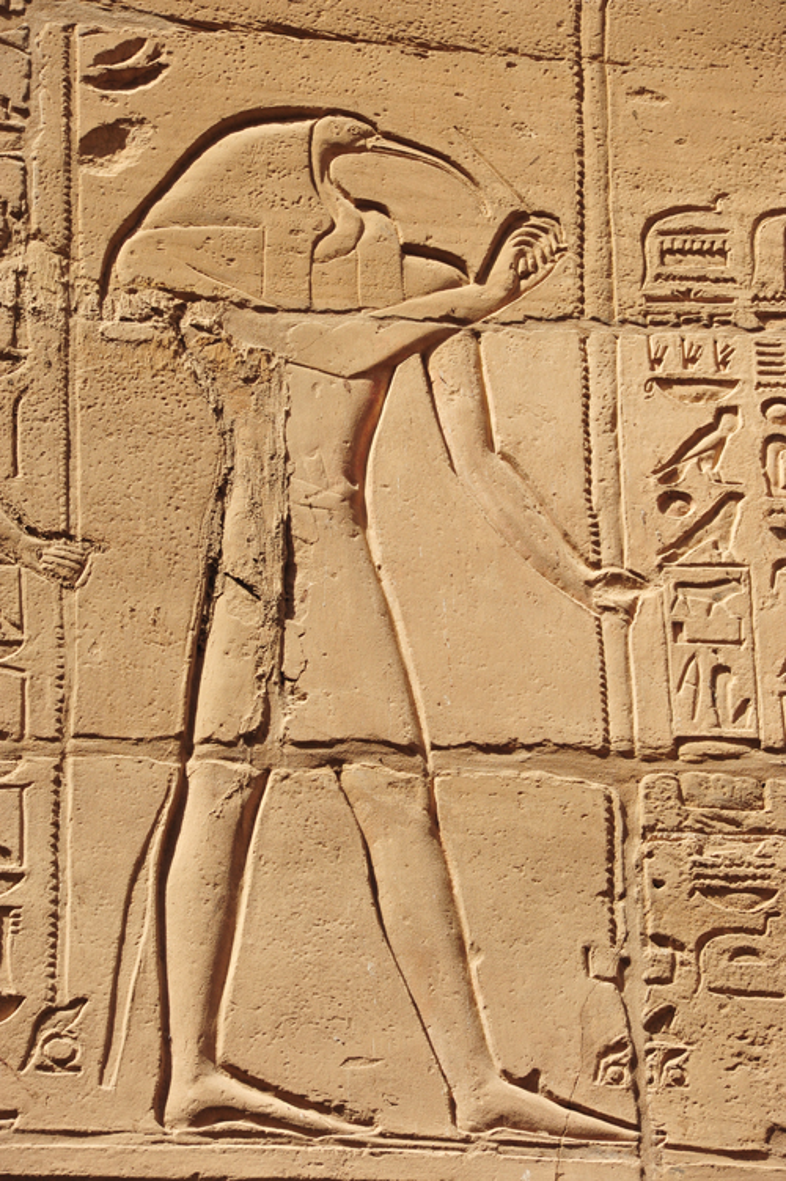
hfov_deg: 8.1
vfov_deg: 12.1
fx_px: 5572
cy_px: 590
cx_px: 393
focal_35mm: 170
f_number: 13
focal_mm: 170
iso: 800
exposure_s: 1/640
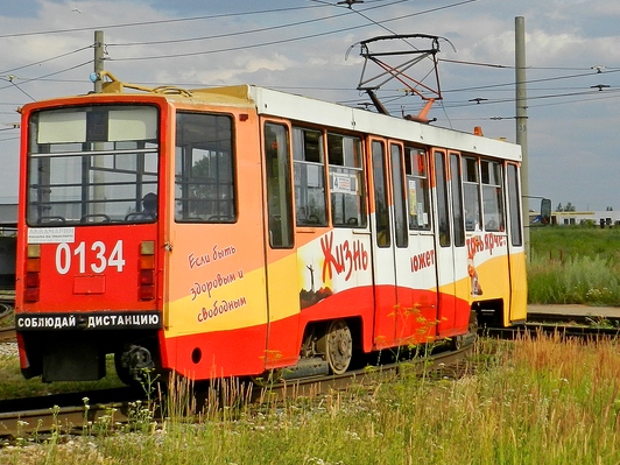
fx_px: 1827
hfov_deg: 19.3
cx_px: 301
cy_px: 110
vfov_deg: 14.4
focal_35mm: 102
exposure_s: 1/800
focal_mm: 9.4
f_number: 5
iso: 160
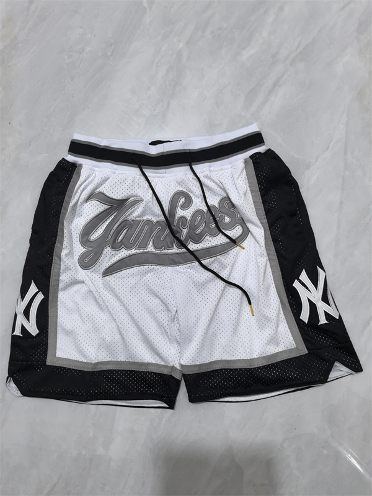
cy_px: 248
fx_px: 387
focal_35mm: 27
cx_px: 186
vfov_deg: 65.3
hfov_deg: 51.4
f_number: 2
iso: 400
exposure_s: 1/60
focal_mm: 5.75
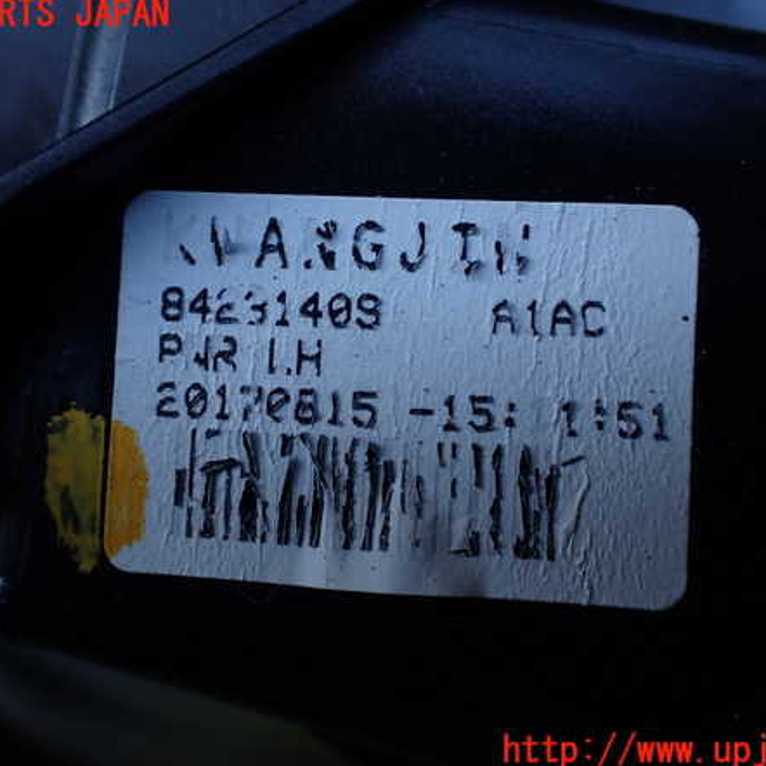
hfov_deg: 46.0
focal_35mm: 36
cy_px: 383
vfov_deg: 46.0
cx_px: 374
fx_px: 901
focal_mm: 5.4
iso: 160
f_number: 2.3
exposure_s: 1/125
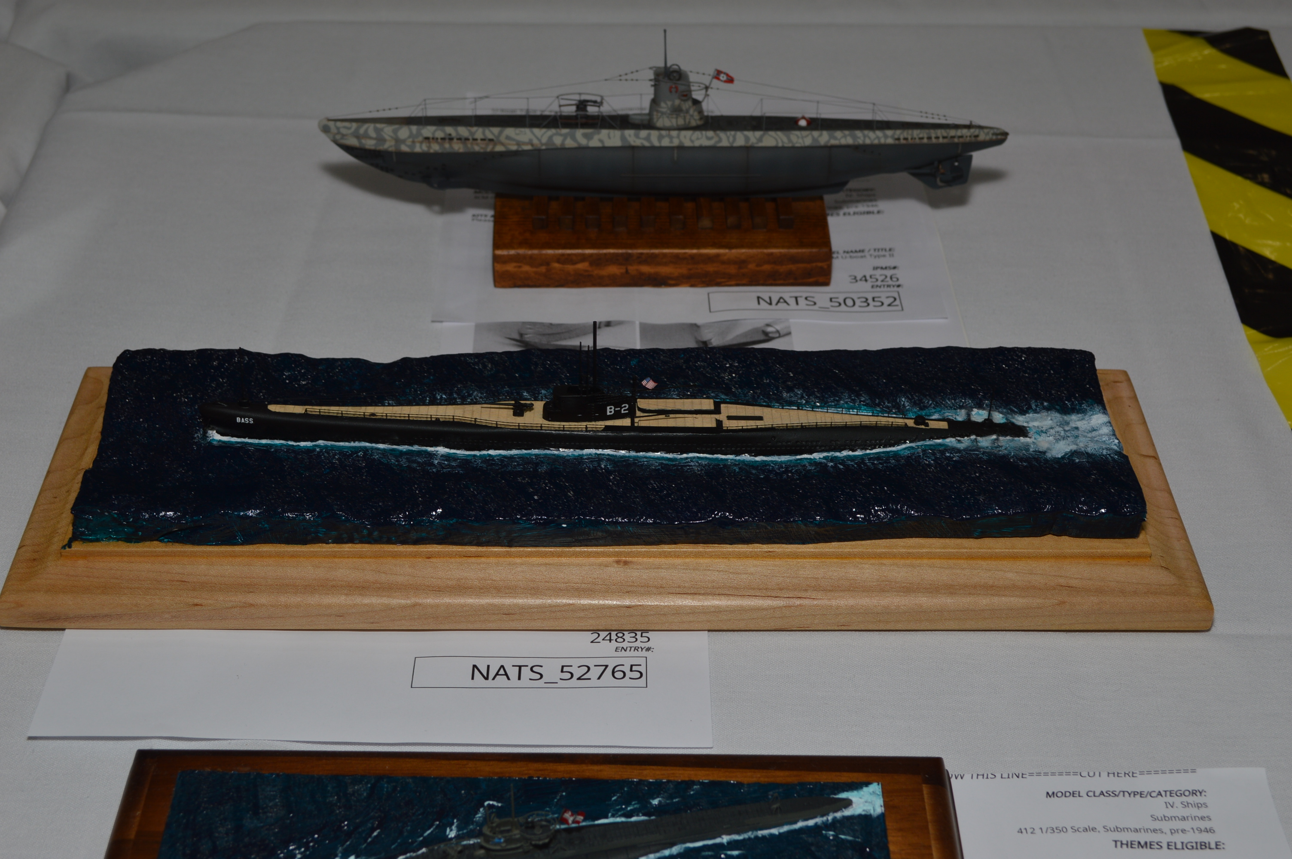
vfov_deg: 26.4
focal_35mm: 51
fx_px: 1829
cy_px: 430
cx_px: 646
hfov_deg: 38.9
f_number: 8
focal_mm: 34
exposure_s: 1/60
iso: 100
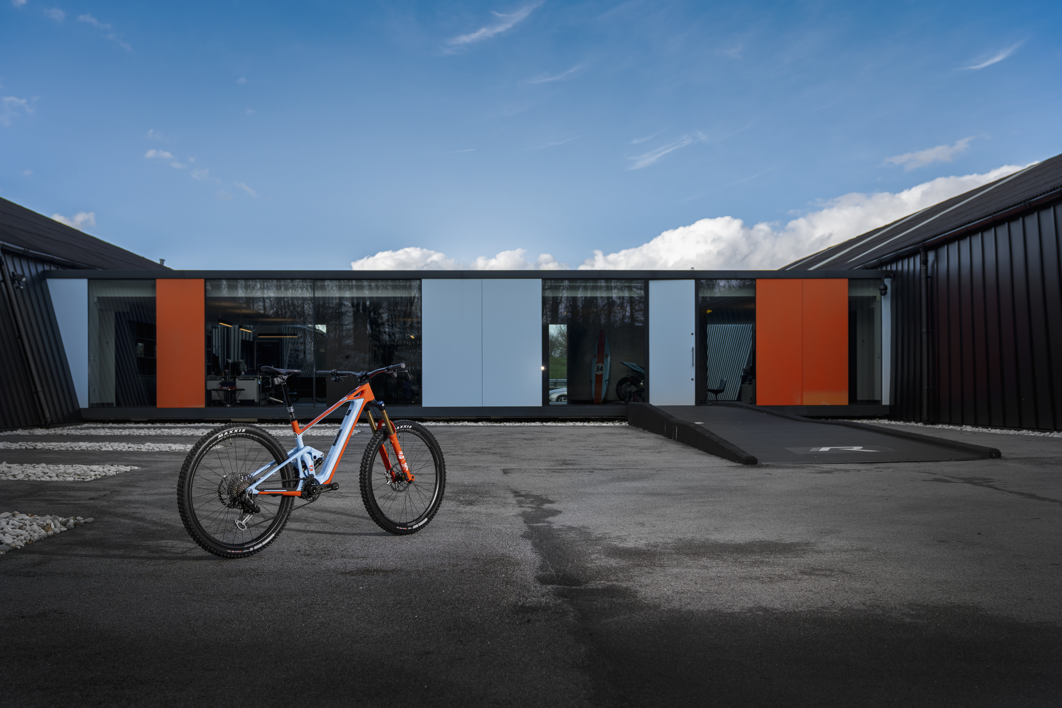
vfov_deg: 41.1
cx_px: 531
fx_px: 944
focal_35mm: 32
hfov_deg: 58.7
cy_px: 354
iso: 200
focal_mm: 32
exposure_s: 1/1250
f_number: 4
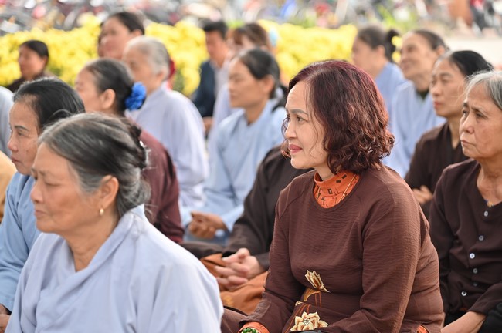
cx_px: 251
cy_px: 166
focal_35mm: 120
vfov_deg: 11.4
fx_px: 1672
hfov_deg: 17.1
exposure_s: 1/80
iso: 160
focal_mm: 120
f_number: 4
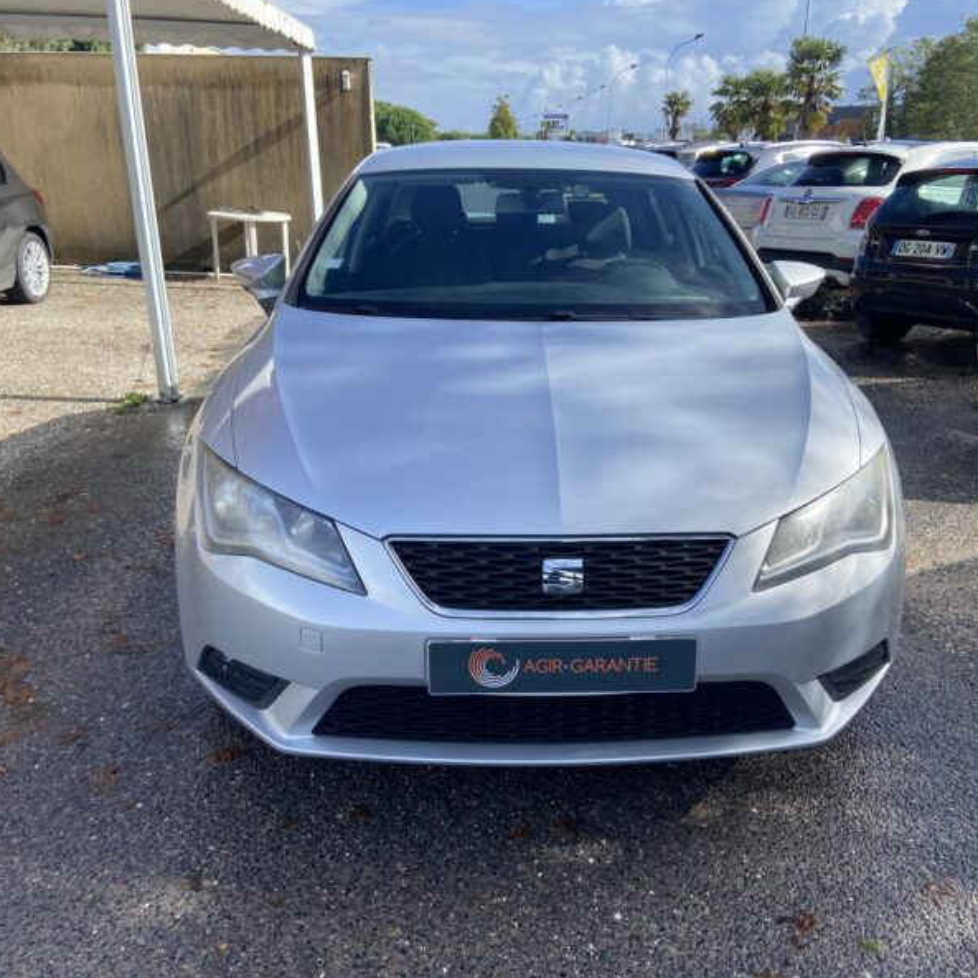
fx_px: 991
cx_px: 523
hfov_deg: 52.5
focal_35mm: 31
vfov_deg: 52.5
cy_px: 488
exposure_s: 1/1464
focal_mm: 4.25
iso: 32
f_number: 1.8
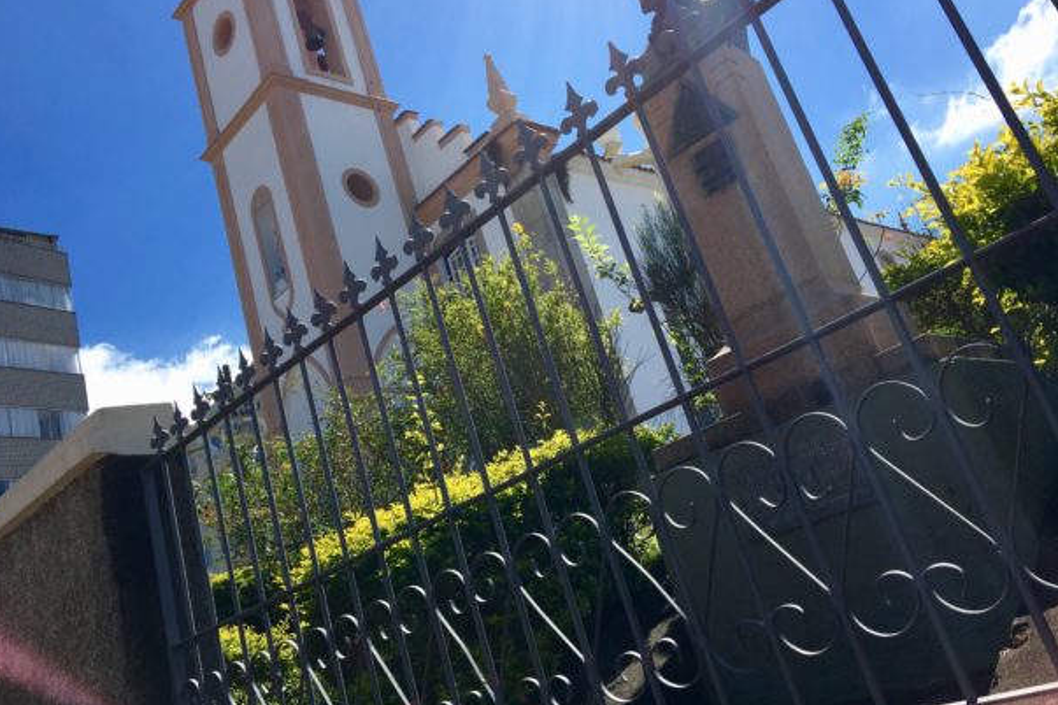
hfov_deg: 60.3
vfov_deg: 42.3
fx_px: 911
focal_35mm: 31
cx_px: 521
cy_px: 317
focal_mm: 4.15
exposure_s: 1/1748
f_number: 2.2
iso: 25
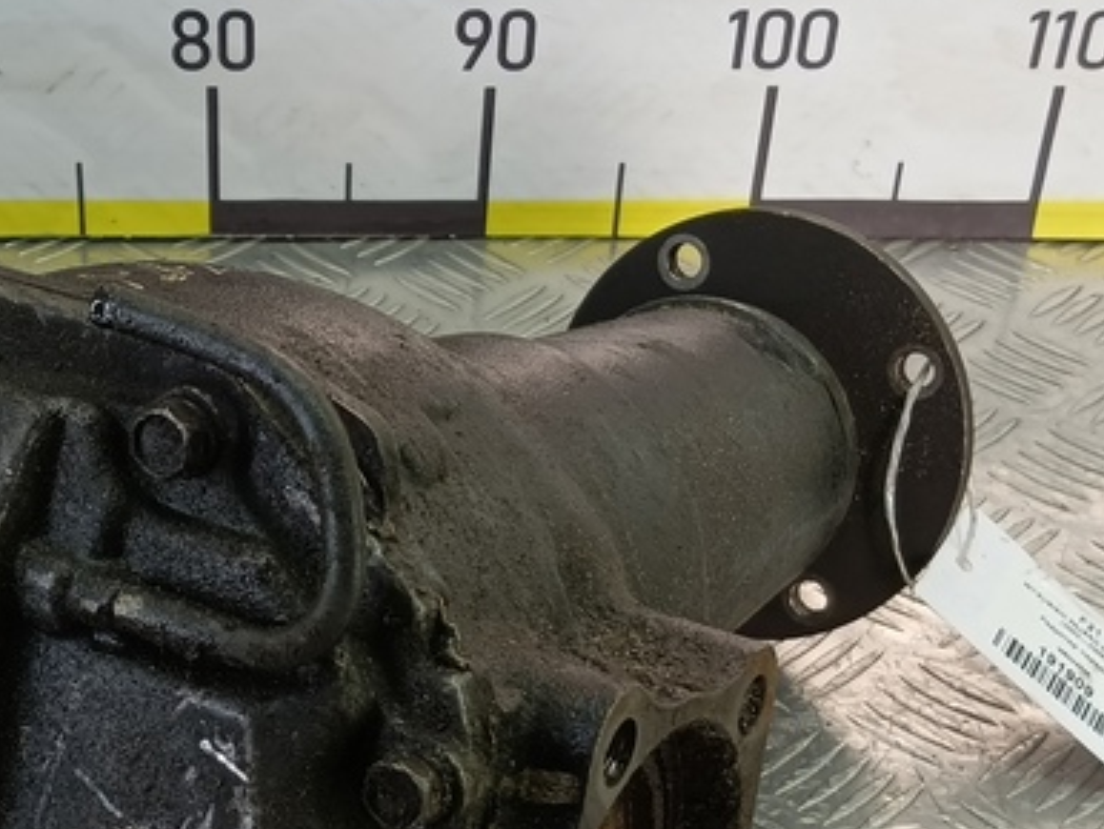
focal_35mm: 61
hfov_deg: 30.8
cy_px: 643
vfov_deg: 23.7
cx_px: 212
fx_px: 1947
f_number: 1.6
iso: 93
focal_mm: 4.11
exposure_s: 1/50
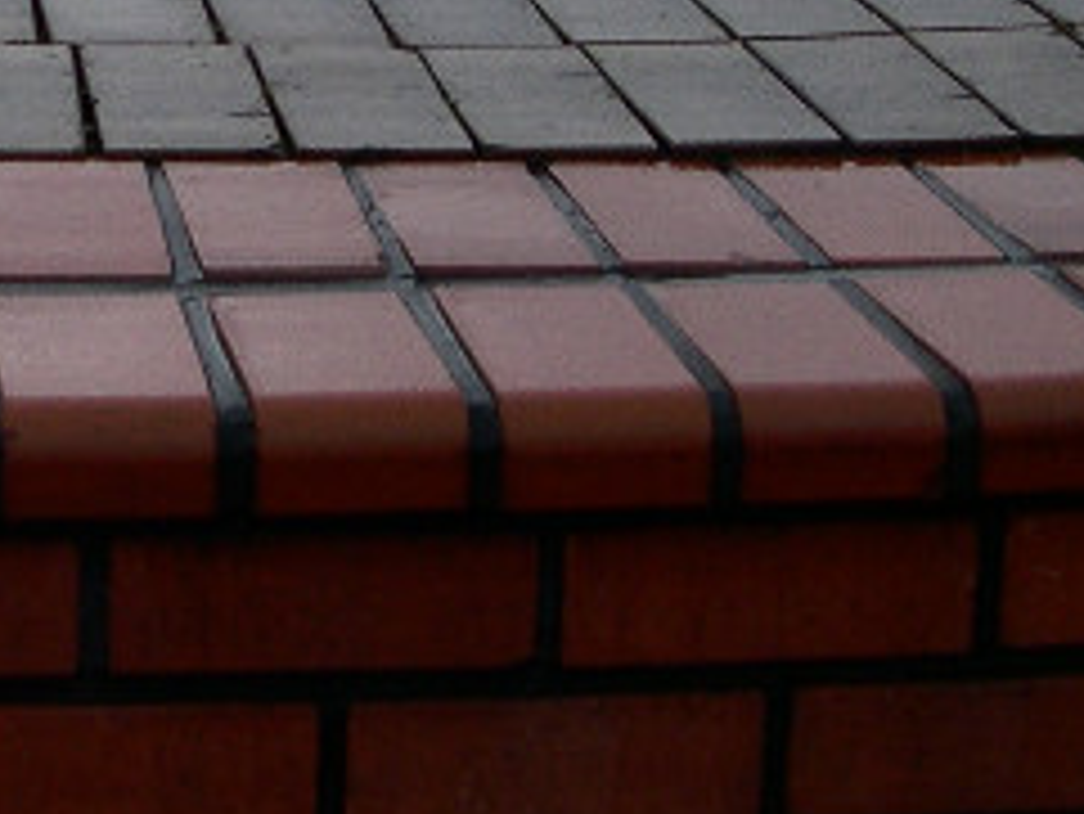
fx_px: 4198
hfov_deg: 14.3
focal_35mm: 134
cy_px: -153
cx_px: -153
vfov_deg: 10.9
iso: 100
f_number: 2.8
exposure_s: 1/524
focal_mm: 8
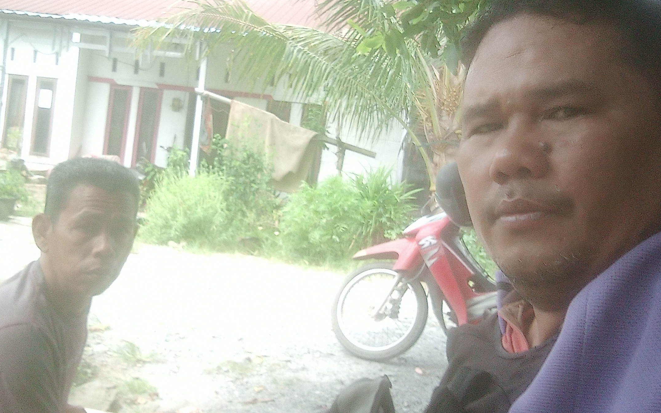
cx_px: 315
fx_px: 649
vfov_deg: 35.3
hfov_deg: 54.0
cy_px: 190
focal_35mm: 36
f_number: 2
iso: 102
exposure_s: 1/111
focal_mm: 2.64
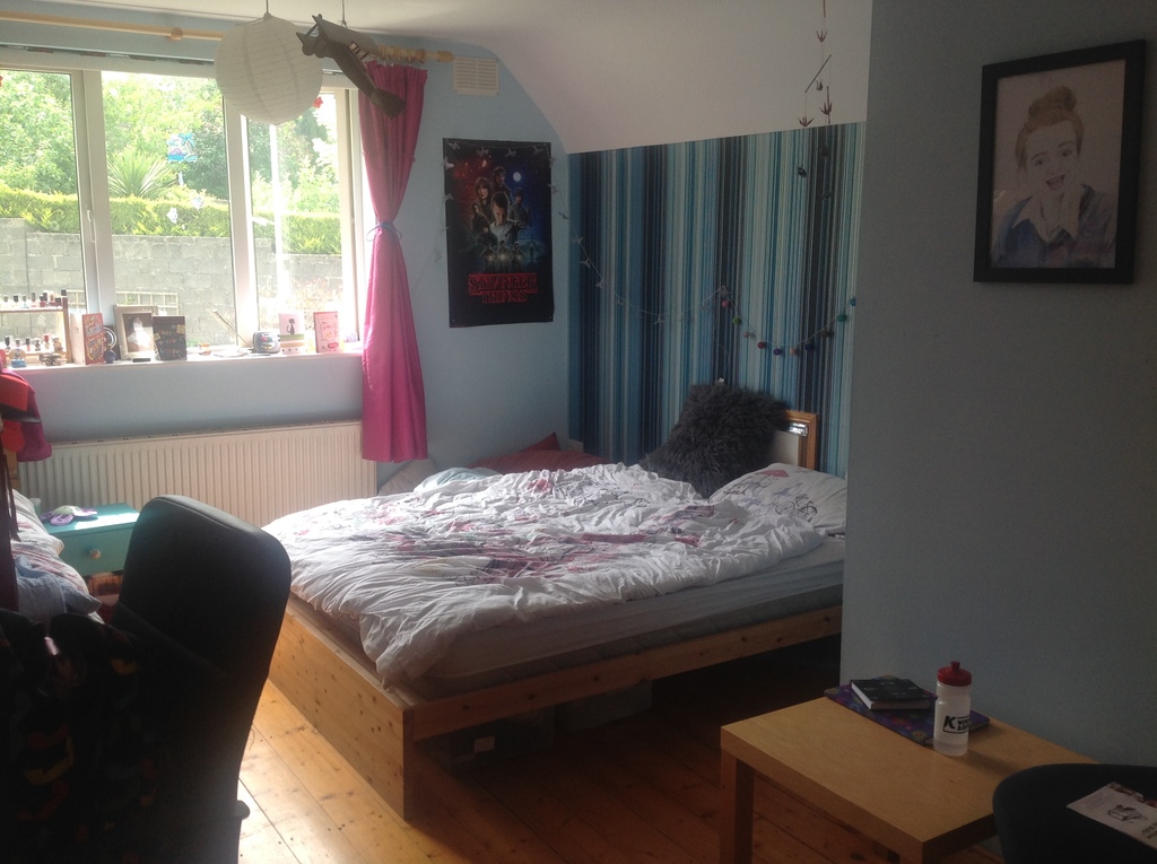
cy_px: 432
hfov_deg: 52.7
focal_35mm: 35
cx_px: 578
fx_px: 1168
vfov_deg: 40.6
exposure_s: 1/120
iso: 64
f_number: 2.4
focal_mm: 4.28
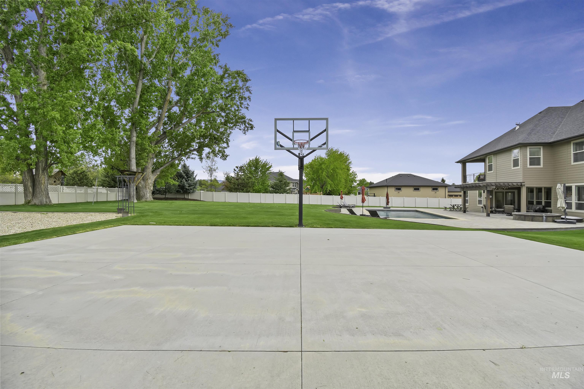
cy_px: 194
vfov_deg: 77.3
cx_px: 292
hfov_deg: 100.4
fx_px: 243
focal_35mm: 15
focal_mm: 10
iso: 320
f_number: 11
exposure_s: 1/100
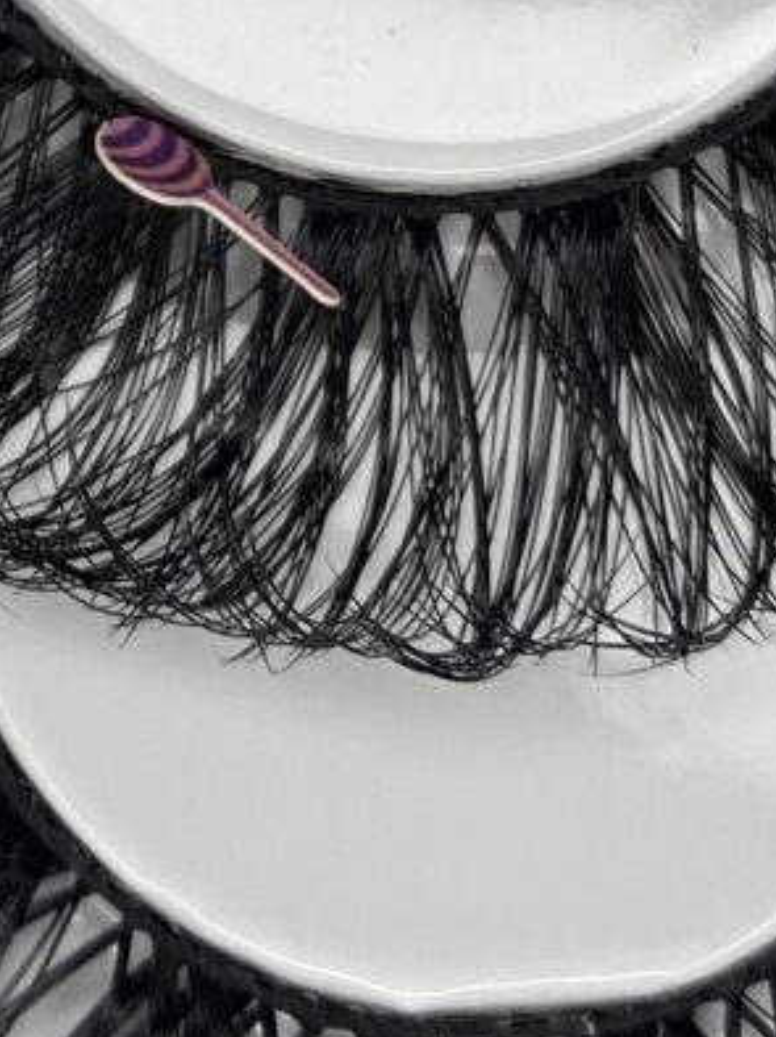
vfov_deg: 11.1
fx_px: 5057
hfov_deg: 8.6
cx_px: -429
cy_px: -697
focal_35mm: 169
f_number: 1.8
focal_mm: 4.25
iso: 40
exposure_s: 1/122
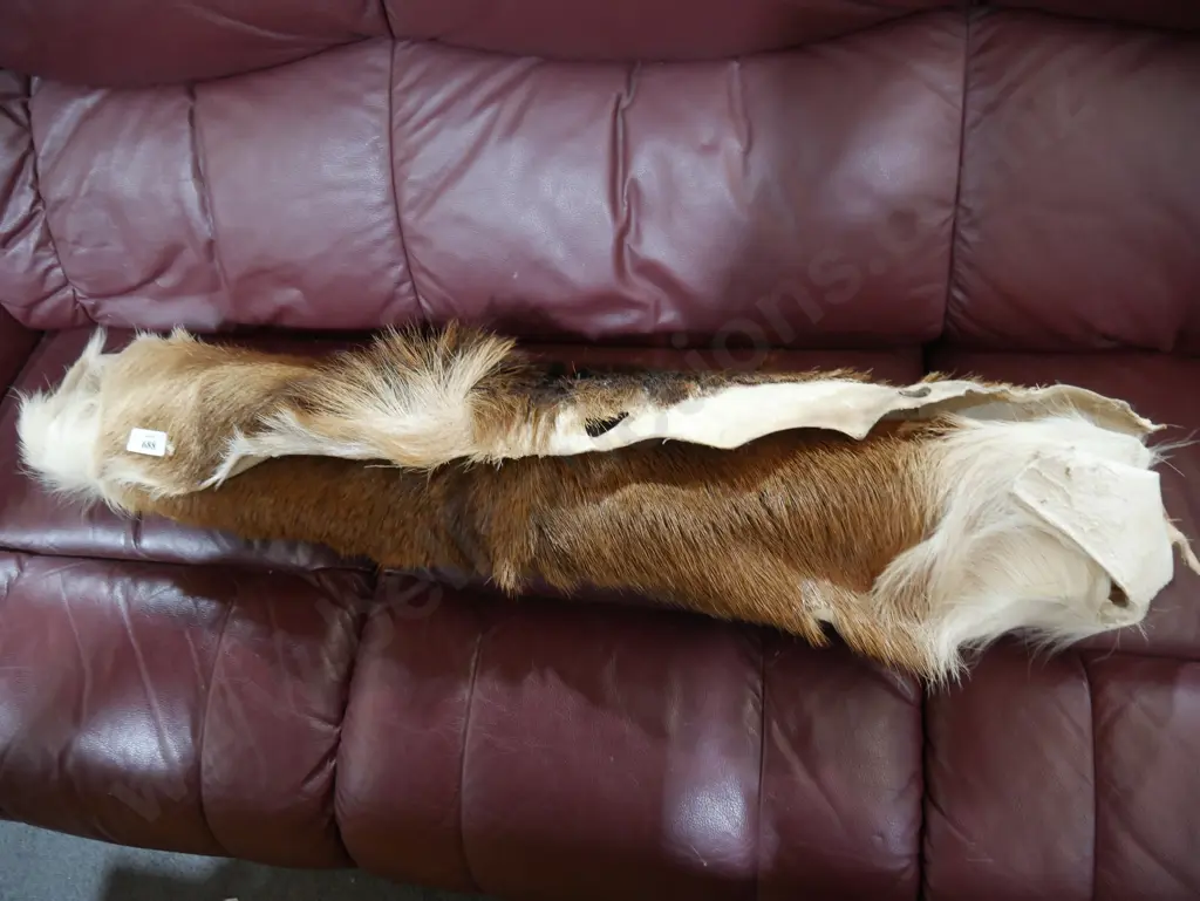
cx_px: 600
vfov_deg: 49.8
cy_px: 450
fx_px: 971
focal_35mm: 28
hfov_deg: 63.4
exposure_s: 1/60
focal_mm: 14
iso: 1250
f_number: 3.5
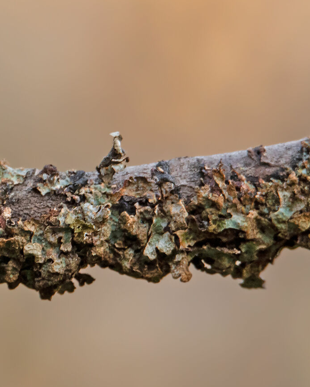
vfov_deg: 0.8
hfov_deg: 0.7
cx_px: -101
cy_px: 120
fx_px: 26871
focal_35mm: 2343
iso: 1000
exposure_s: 1/125
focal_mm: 600
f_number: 8
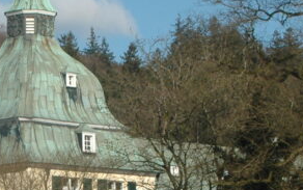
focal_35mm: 257
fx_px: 2124
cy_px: 209
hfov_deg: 8.1
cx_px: 34
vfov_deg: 5.1
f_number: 10
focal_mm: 48
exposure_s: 1/400
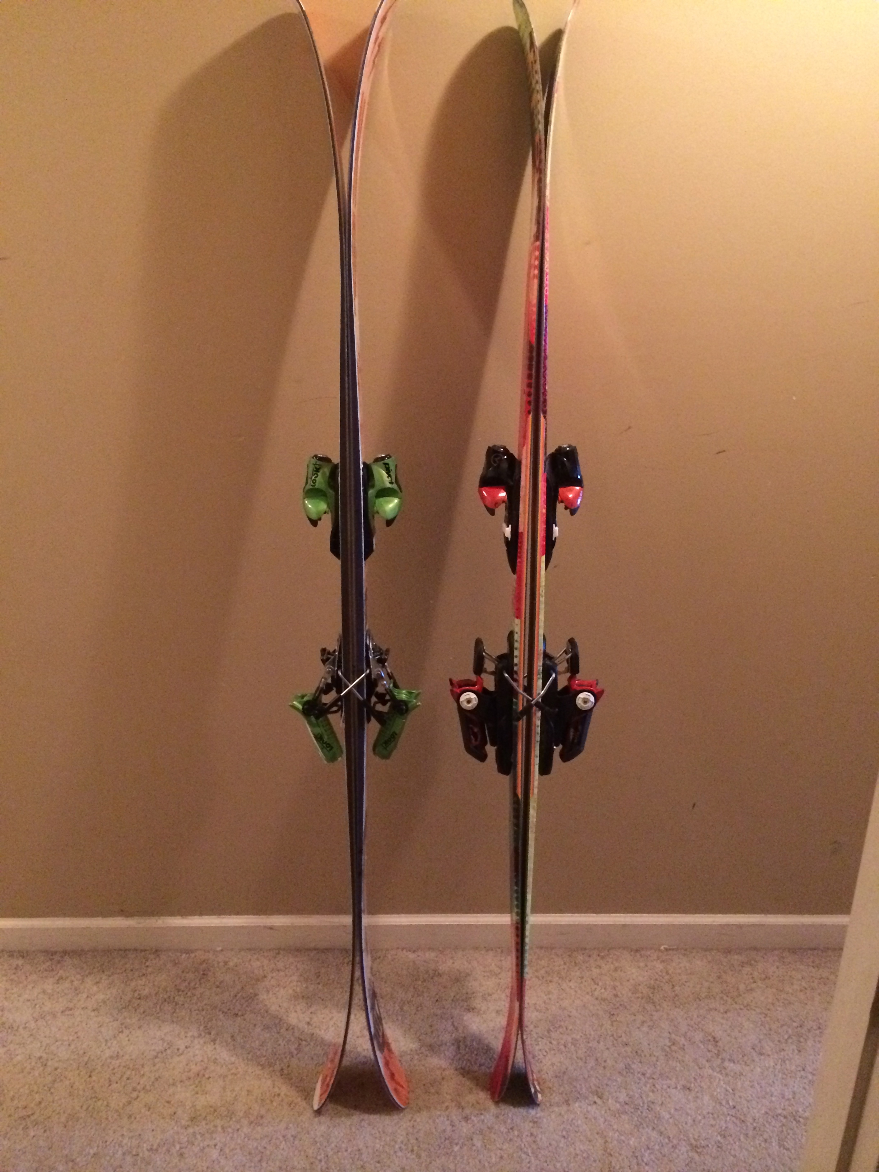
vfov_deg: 60.0
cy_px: 586
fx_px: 1016
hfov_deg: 46.8
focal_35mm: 30
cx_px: 440
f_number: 2.2
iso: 400
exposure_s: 1/15
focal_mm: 4.12
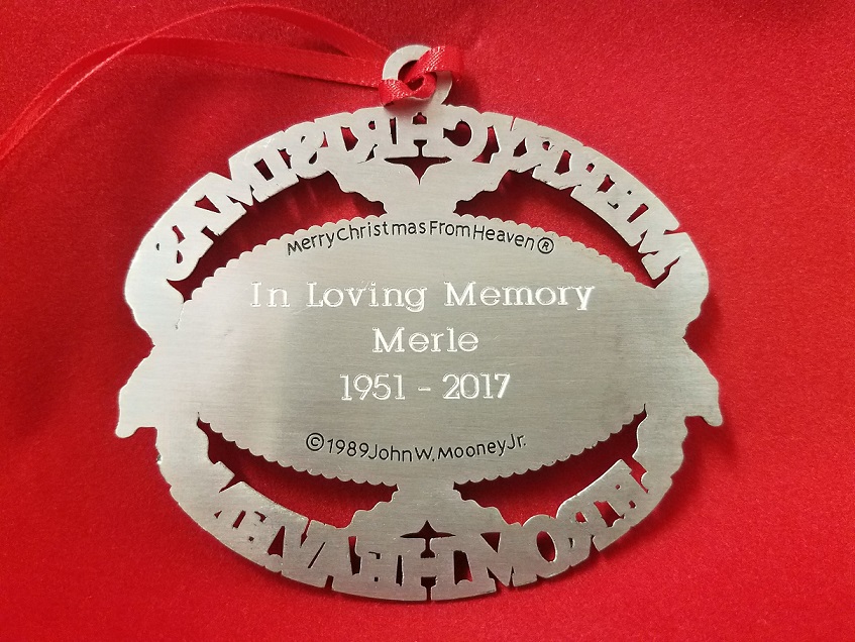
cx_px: 428
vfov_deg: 53.1
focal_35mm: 26
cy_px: 321
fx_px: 642
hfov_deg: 67.3
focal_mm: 4.2
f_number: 1.7
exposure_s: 1/17
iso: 250
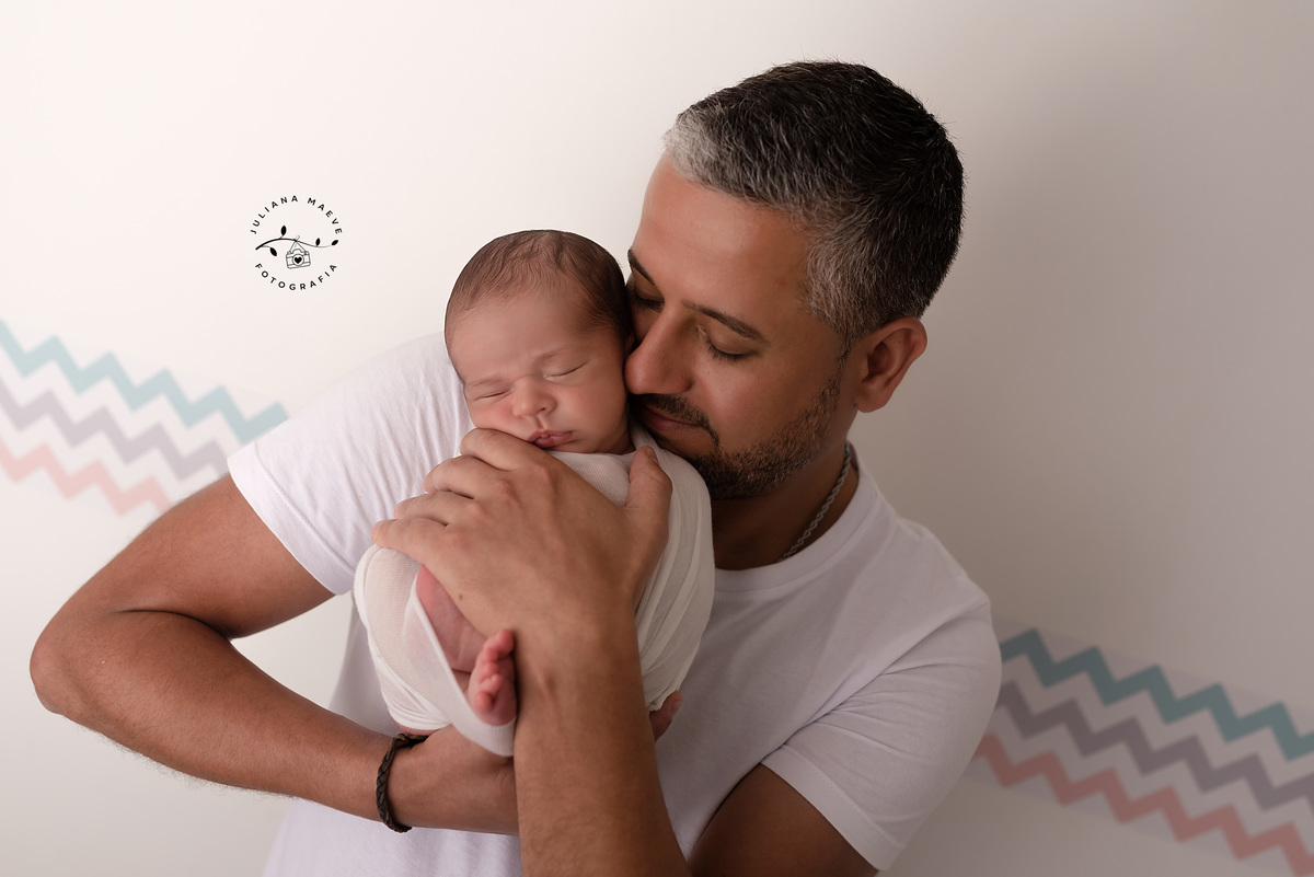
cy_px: 438
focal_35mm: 35
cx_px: 657
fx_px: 1278
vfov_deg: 37.9
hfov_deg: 54.4
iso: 160
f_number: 3.2
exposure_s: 1/200
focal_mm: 35
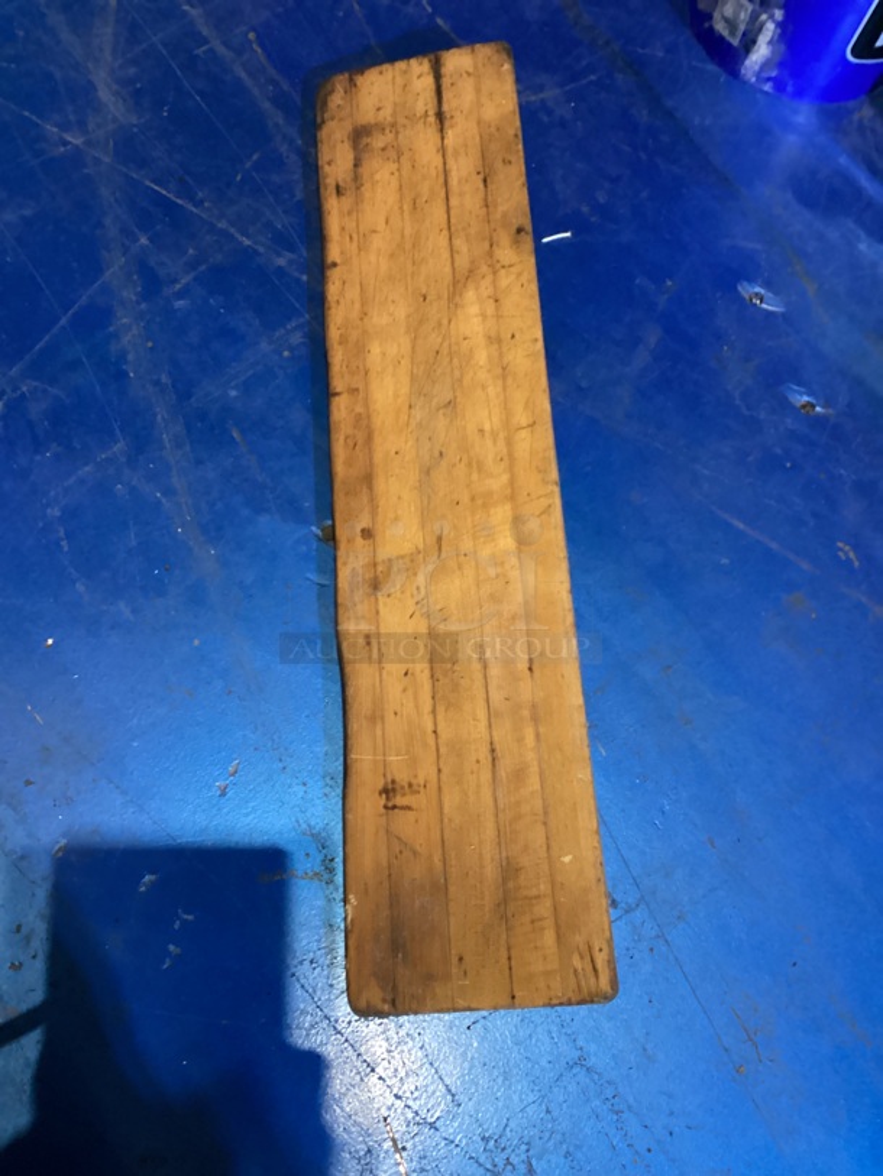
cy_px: 588
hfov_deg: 45.5
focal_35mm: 31
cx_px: 442
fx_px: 1054
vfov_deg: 58.3
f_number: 2.4
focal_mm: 3.3
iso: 500
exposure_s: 1/30
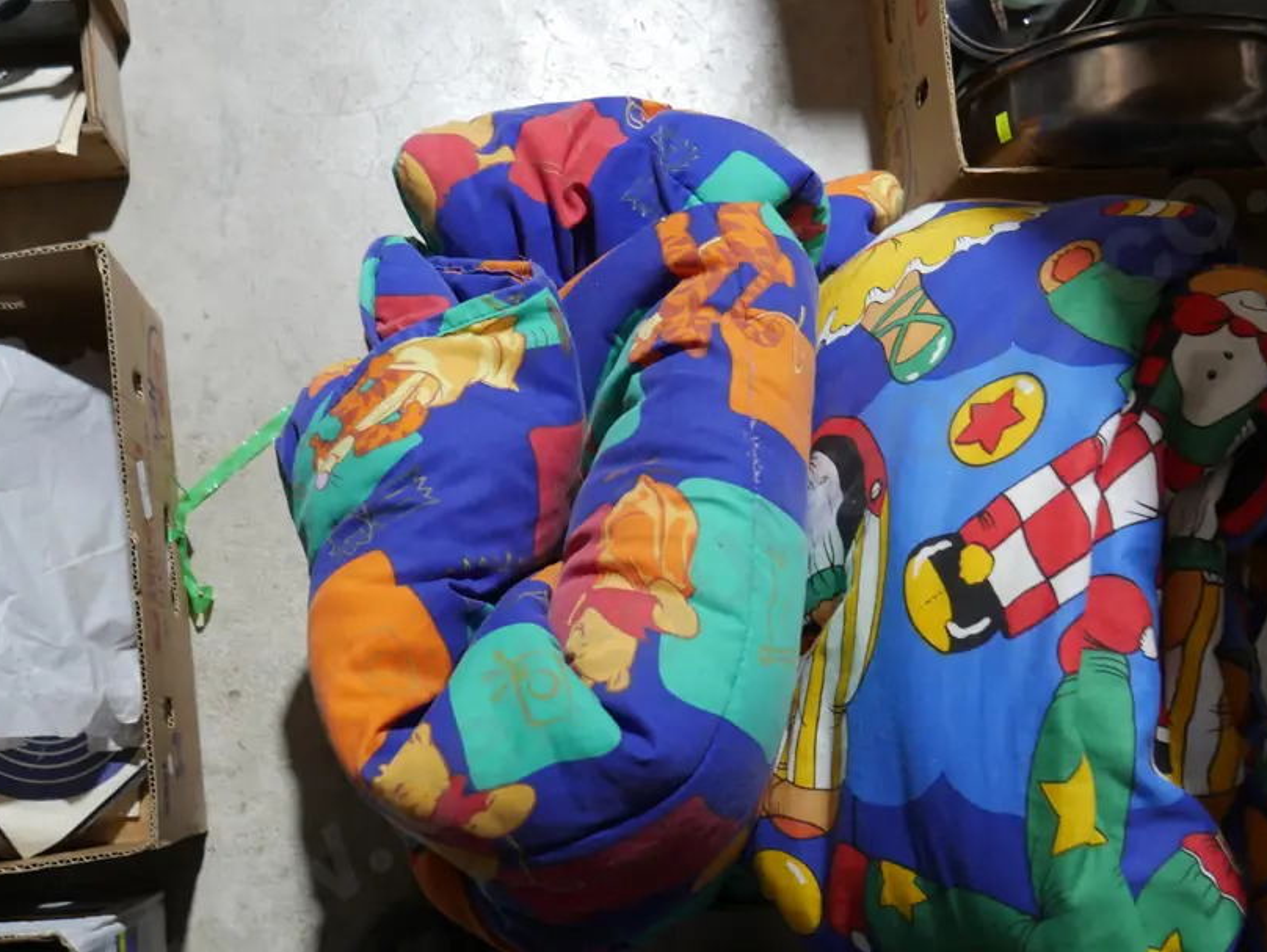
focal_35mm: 38
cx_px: 732
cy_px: 564
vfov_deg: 37.6
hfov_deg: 48.8
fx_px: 1392
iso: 500
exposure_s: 1/60
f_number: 3.6
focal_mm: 15
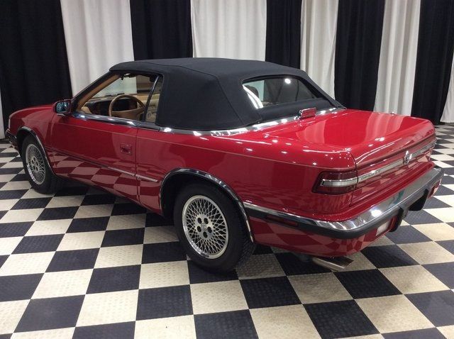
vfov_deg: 44.1
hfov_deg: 56.9
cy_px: 170
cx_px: 227
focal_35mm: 32
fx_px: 419
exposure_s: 1/24
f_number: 2.4
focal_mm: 3.3
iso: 64
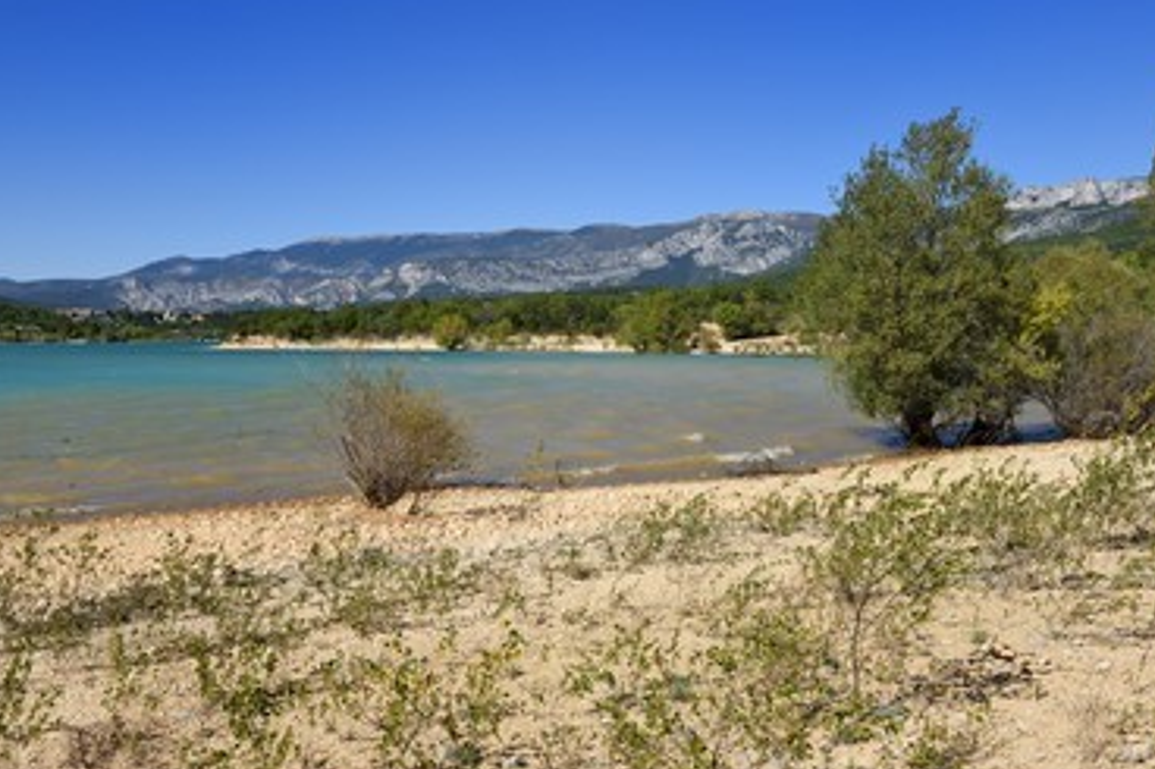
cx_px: 549
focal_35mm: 40
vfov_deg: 33.4
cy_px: 395
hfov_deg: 48.5
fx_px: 1283
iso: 200
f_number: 13
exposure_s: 1/320
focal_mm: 35
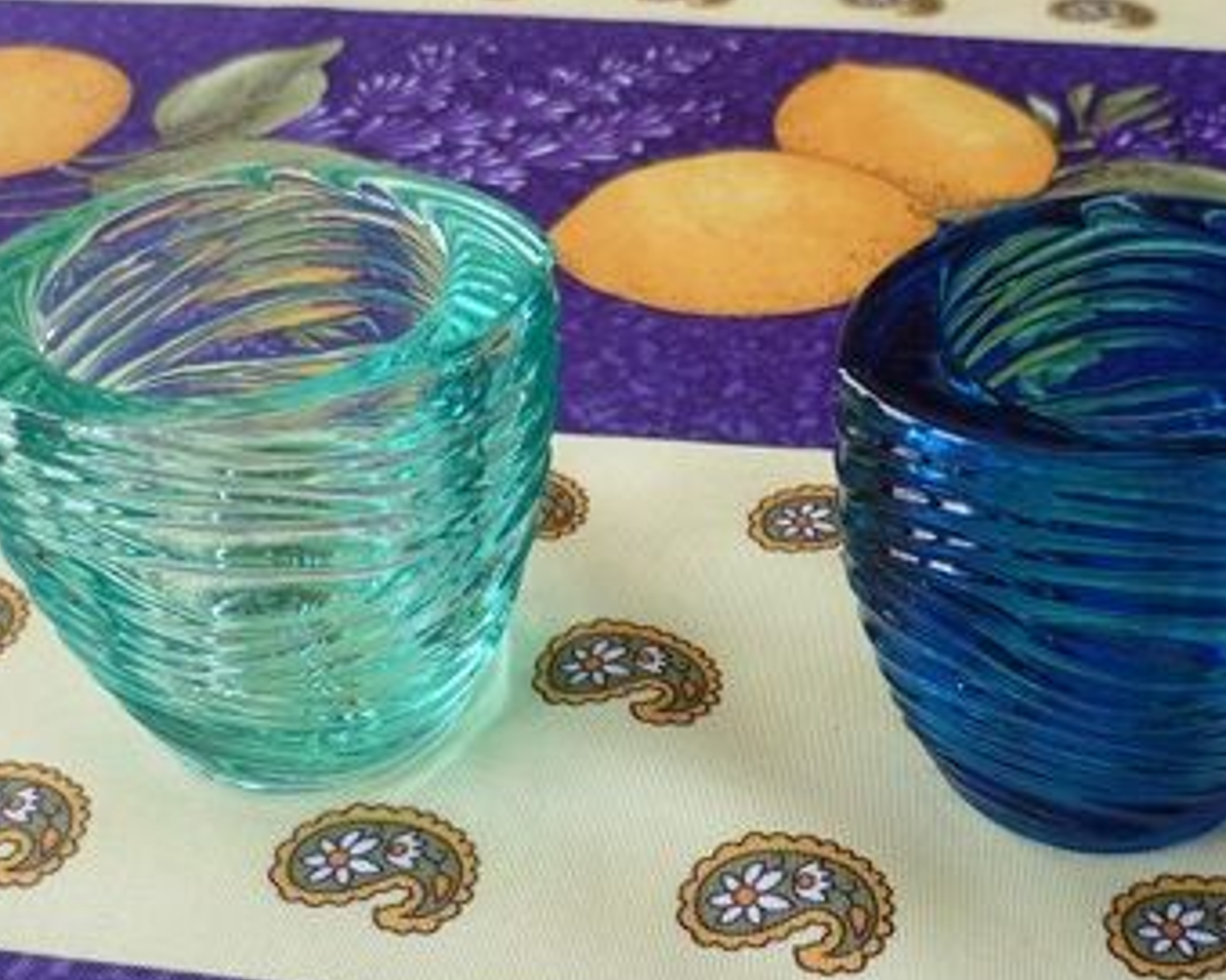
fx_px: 1705
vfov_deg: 32.1
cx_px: 705
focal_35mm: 47
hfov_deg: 39.5
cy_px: 514
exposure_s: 1/30
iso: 80
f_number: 3.2
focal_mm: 6.1
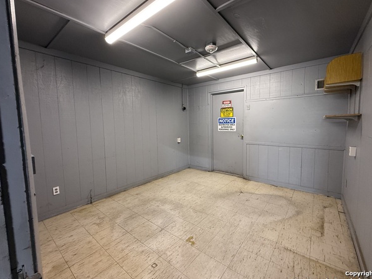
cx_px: 196
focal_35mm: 15
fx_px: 161
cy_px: 135
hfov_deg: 98.1
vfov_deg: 81.7
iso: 250
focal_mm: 2.22
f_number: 2.2
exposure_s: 1/120
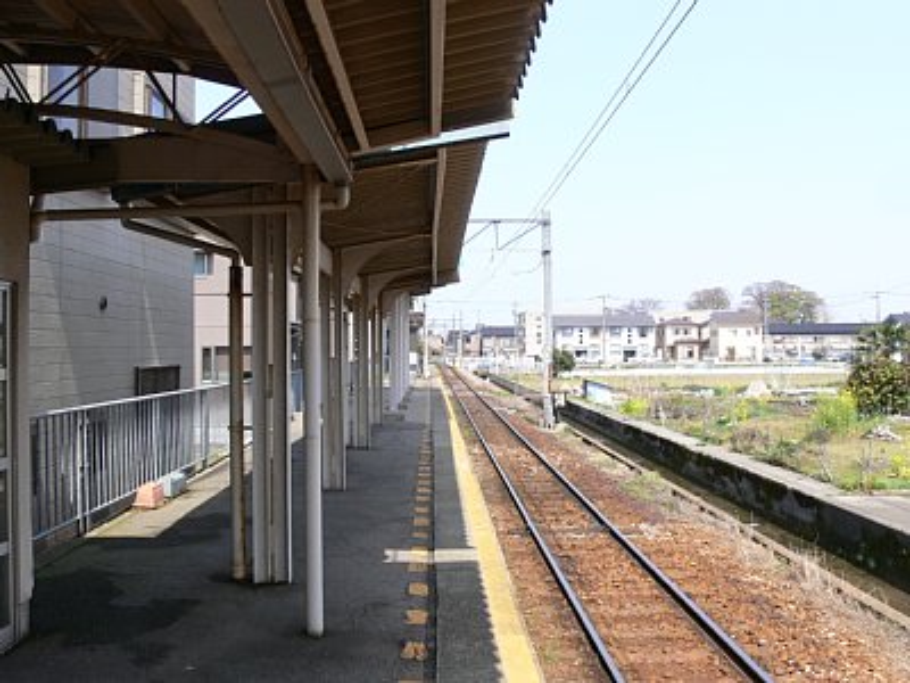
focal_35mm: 35
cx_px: 455
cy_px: 342
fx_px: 920
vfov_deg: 40.7
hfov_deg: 52.6
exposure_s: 1/160
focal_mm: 7.4
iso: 80
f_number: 5.6
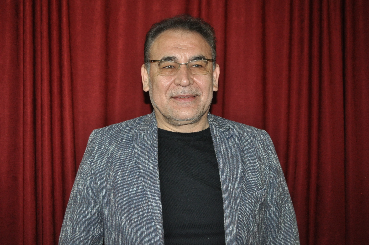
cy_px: 122
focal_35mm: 48
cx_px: 184
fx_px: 491
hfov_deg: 41.2
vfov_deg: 28.0
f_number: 4.8
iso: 800
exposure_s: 1/60
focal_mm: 32
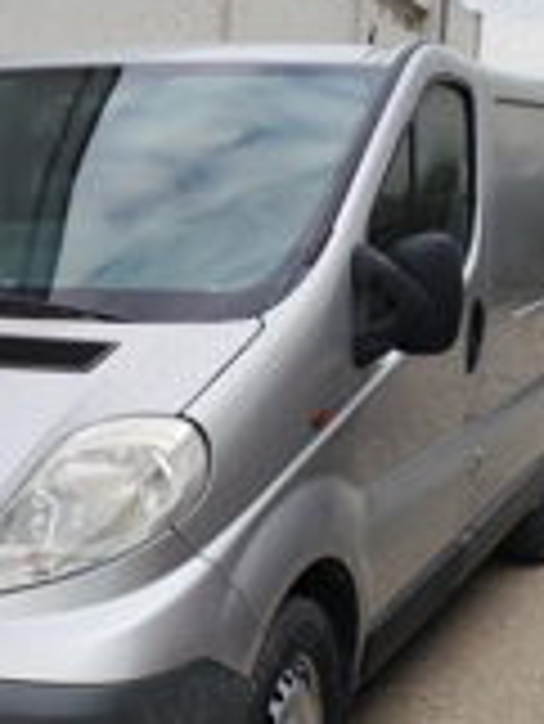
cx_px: 22
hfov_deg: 21.3
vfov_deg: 28.9
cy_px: 445
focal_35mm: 67
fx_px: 1402
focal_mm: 6.12
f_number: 1.9
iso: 50
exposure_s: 1/200
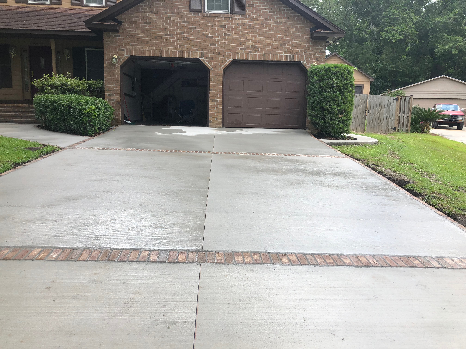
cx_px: 233
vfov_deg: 49.7
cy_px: 174
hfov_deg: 63.4
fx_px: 377
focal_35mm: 28
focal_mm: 3.99
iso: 20
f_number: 1.8
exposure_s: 1/665
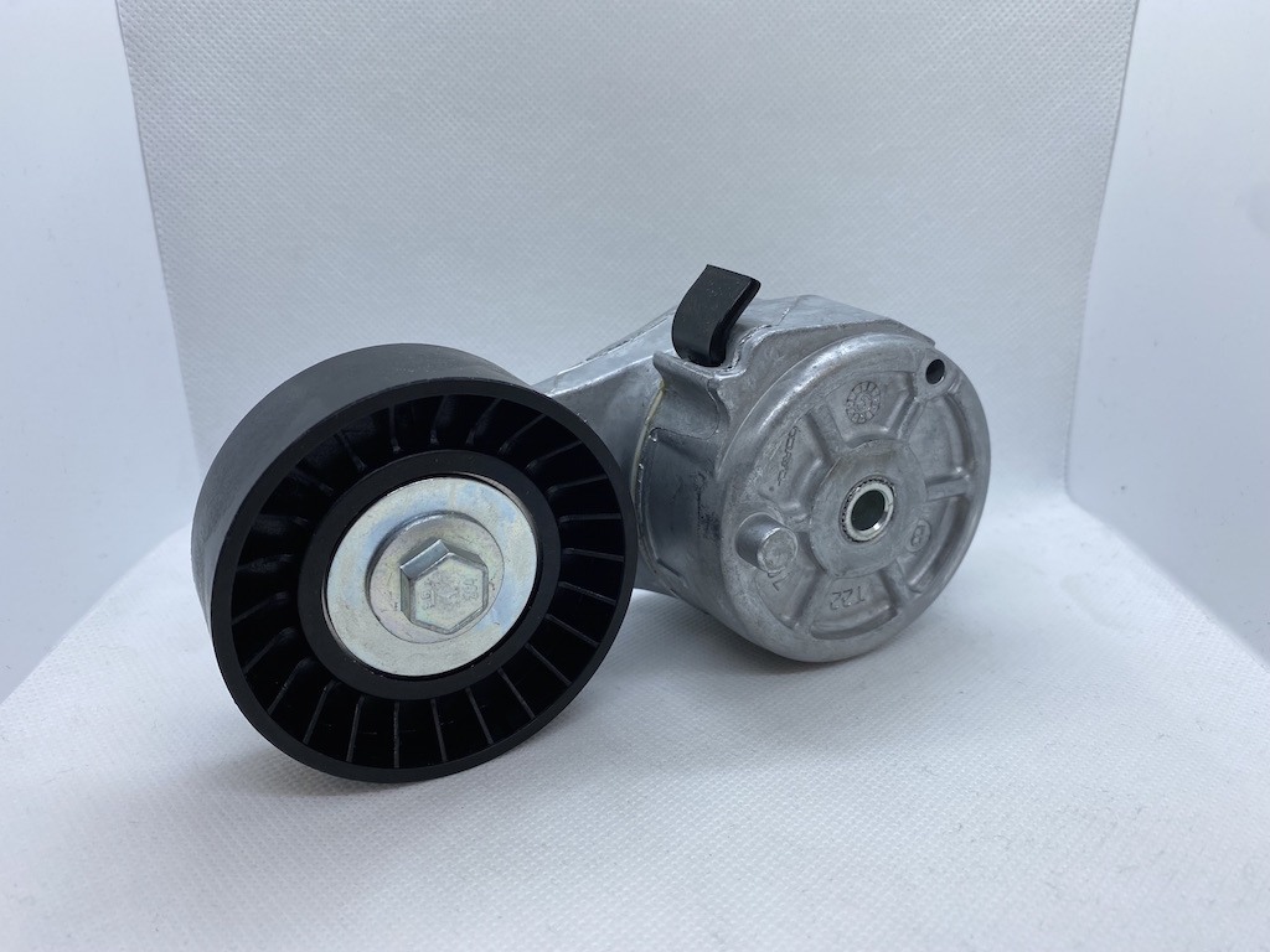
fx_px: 954
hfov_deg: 67.3
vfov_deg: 53.1
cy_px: 476
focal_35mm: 26
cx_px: 635
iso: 32
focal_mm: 4.25
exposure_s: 1/375
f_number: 1.8
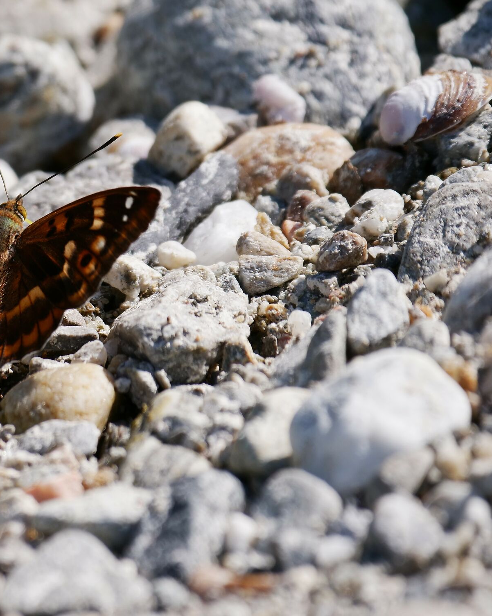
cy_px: 250
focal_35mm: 1247
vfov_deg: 1.6
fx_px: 22702
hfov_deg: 1.2
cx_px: 16
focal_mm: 400
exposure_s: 1/640
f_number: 6.3
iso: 200
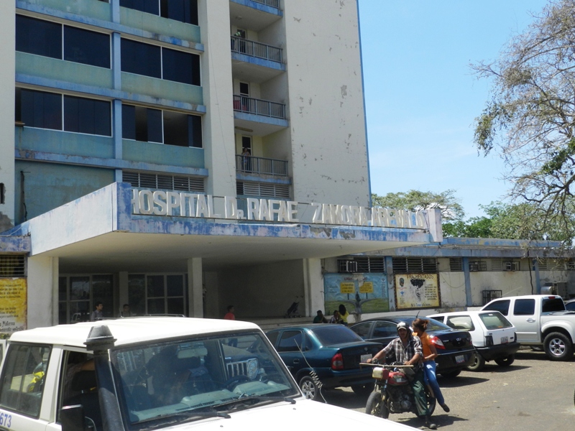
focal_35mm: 38
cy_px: 216
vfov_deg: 37.7
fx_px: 631
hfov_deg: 49.0
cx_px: 288
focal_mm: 6.7
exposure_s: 1/1000
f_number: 4
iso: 160
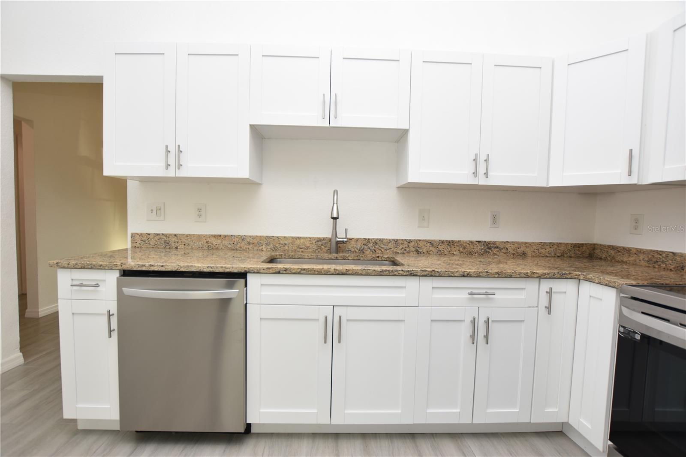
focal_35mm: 15
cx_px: 343
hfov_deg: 100.4
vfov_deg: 77.3
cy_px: 228
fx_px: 286
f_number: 4.5
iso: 200
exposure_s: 1/80
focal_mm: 10
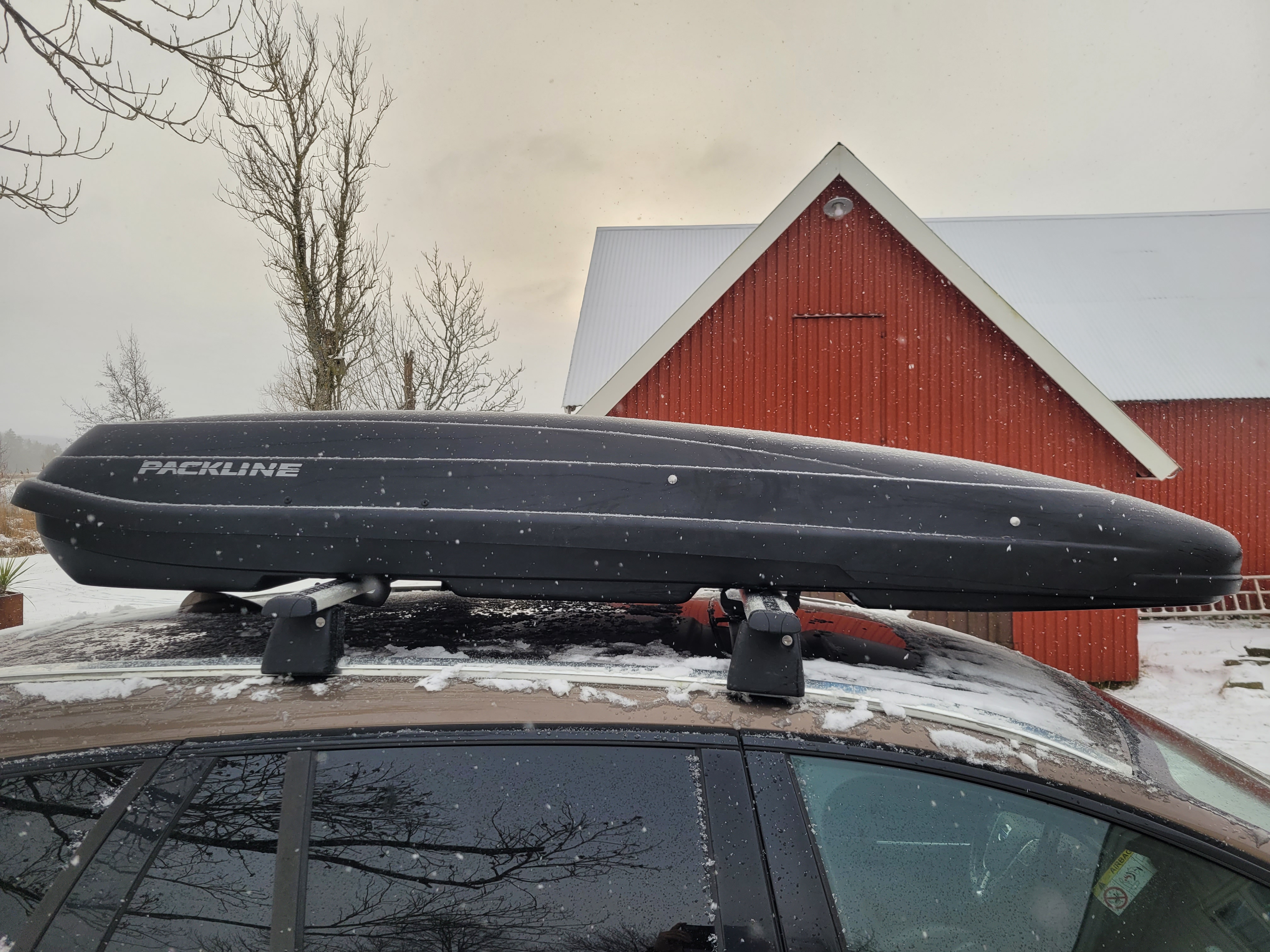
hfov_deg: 67.3
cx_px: 635
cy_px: 476
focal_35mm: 26
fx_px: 954
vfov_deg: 53.1
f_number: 1.8
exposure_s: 1/713
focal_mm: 5.4
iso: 40
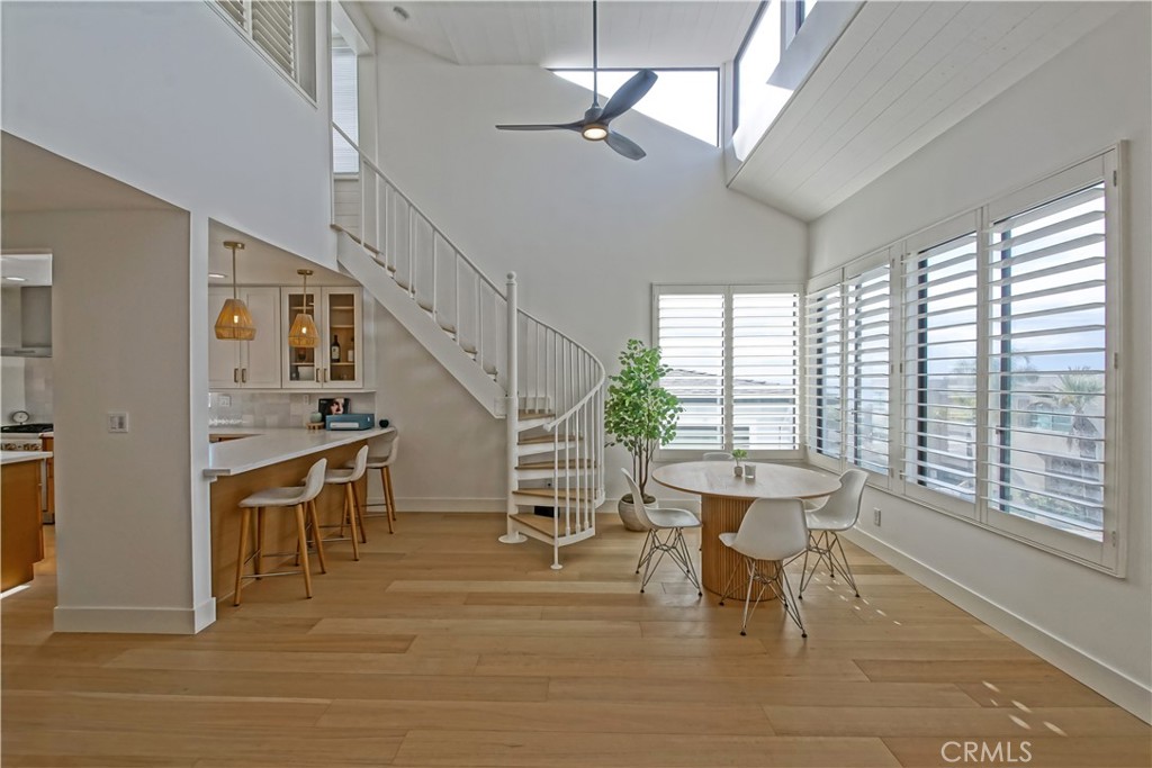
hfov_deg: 100.4
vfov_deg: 77.3
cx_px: 576
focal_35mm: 15
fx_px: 480
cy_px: 384
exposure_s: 1/60
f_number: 9.5
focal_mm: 10
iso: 200
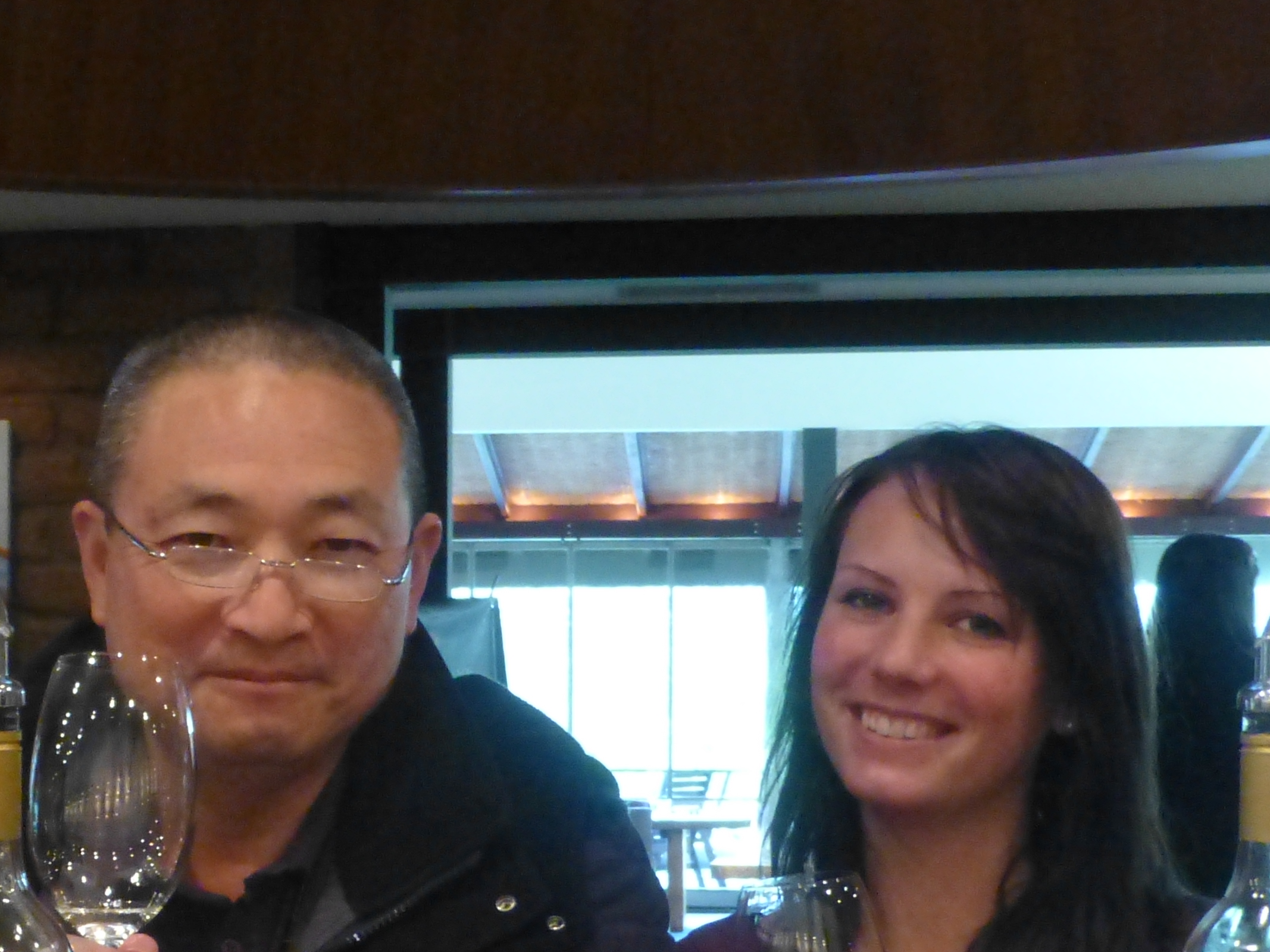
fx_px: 3045
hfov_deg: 22.9
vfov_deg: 17.6
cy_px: 764
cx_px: 104
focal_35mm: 83
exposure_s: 1/15
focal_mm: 7.4
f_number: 3.9
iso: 1000
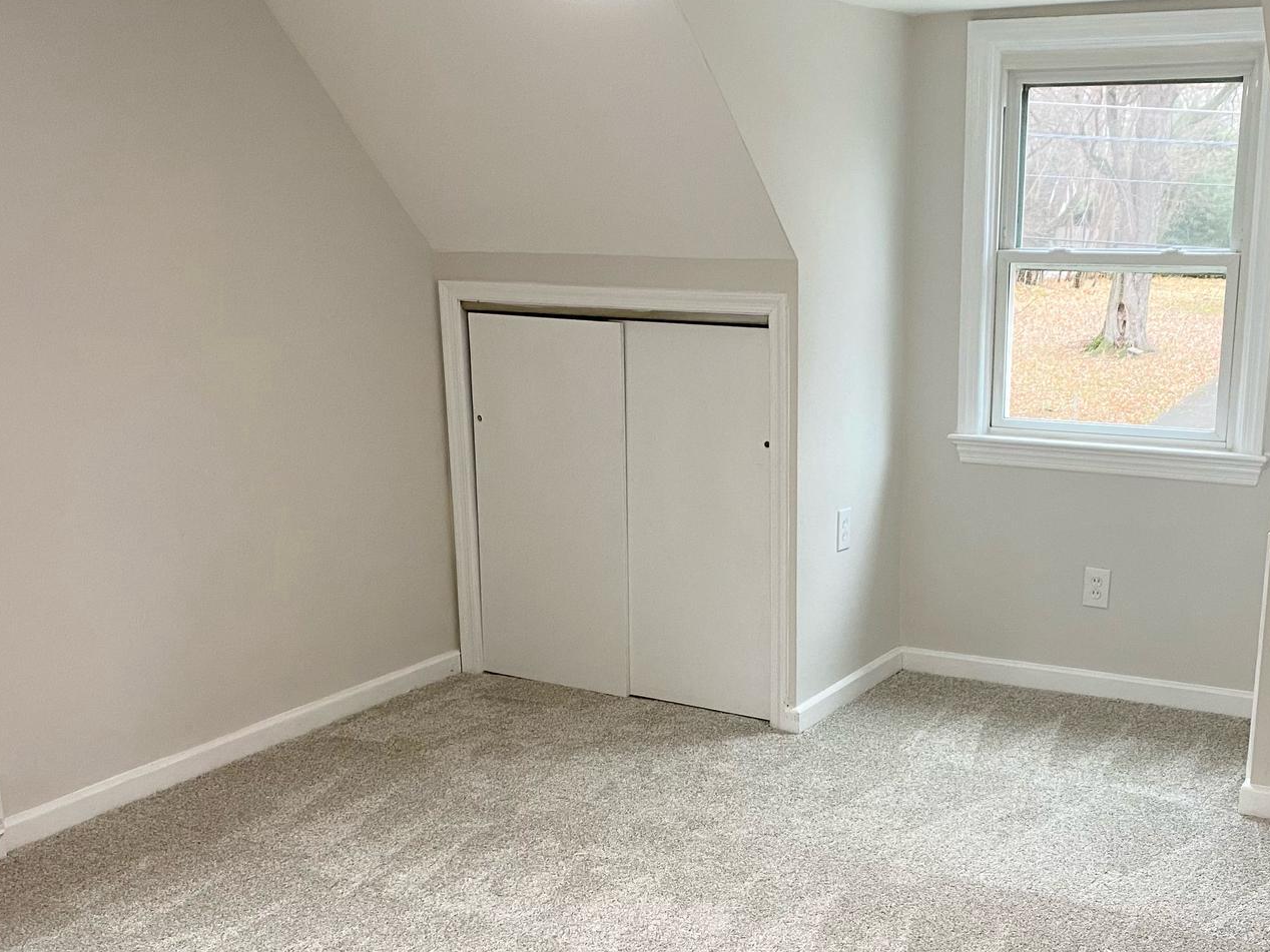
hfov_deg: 44.6
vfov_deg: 34.0
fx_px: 1541
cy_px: 633
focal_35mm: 42
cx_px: 762
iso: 125
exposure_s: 1/60
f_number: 1.8
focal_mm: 4.25
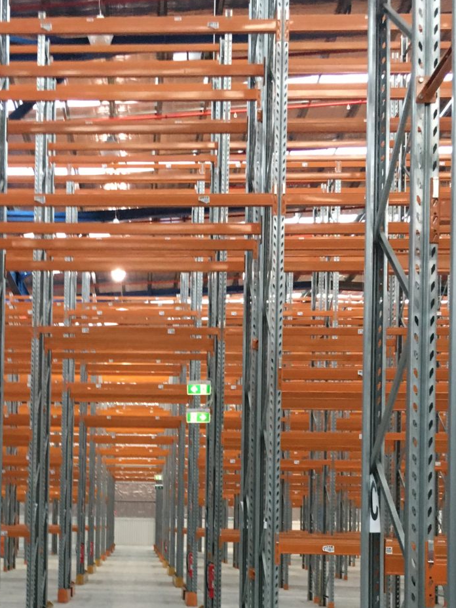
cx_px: 90
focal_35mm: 50
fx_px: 878
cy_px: 500
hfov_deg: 28.5
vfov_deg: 36.7
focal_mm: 4.15
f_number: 2.2
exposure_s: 1/33
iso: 200
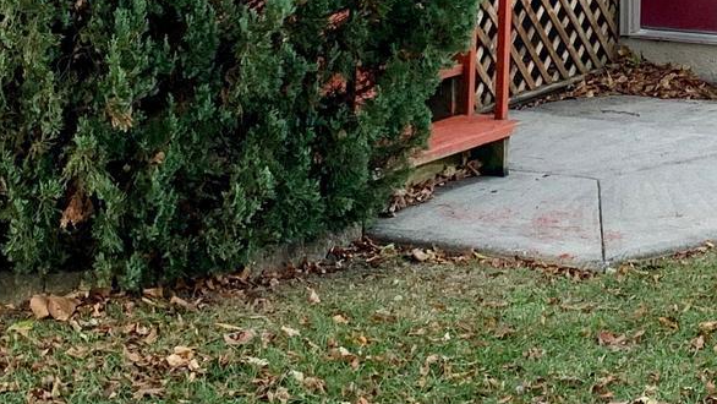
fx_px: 1883
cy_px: -290
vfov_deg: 11.5
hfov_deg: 21.3
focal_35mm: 99
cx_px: 581
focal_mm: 4.25
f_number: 1.8
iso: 40
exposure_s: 1/121
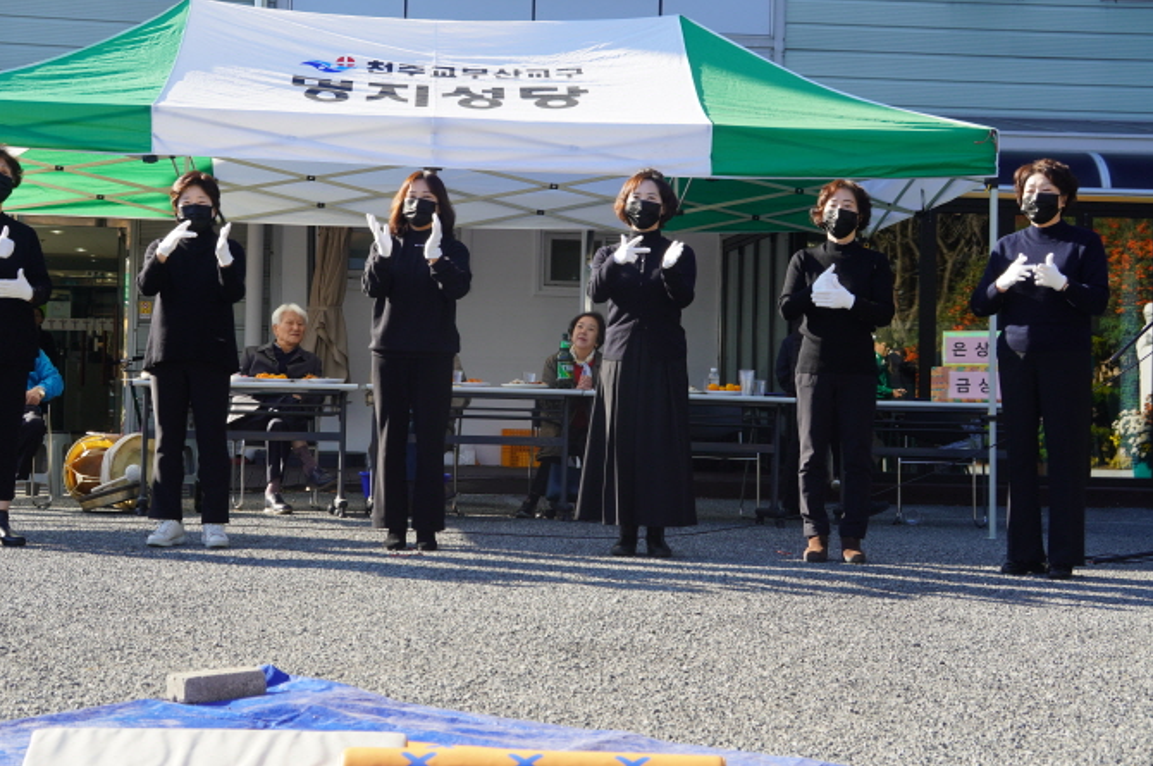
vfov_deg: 22.7
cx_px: 506
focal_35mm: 60
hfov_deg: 33.6
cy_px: 337
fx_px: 1905
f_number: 7.1
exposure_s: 1/100
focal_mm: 35
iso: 100
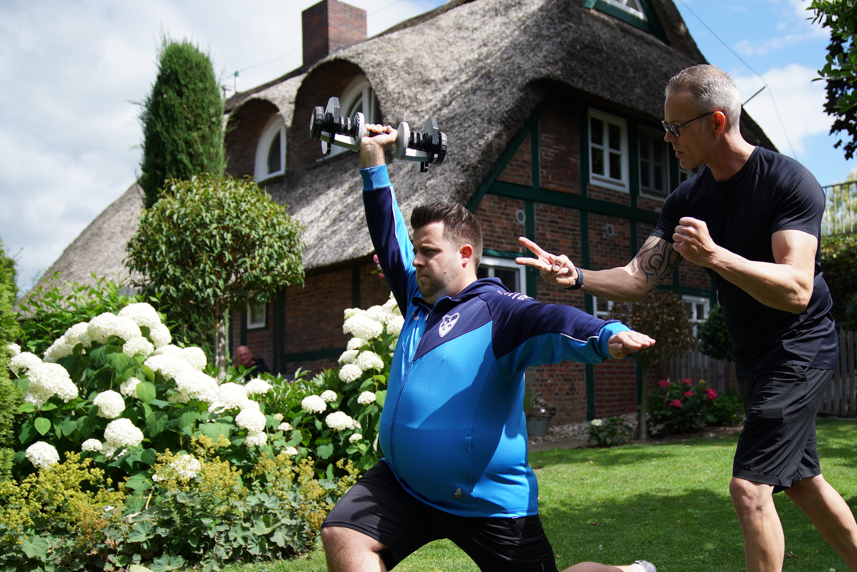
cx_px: 586
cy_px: 392
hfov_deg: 48.5
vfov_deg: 33.9
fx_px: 929
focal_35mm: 39
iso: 100
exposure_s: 1/1250
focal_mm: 28
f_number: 2.8
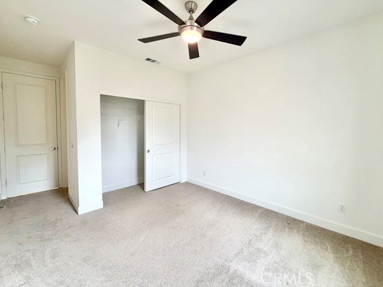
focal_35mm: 15
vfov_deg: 81.7
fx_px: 166
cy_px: 134
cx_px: 203
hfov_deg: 98.0
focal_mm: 2.22
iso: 160
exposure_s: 1/120
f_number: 2.2
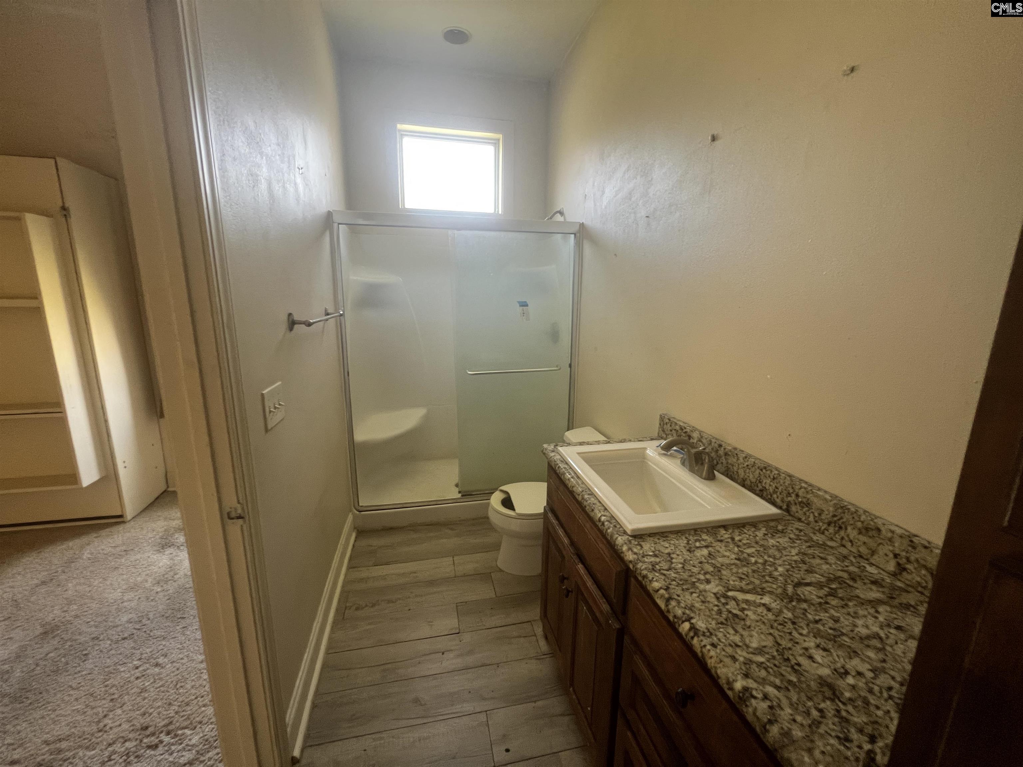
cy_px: 384
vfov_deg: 89.9
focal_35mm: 13
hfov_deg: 106.2
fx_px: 384
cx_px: 512
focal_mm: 1.57
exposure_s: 1/60
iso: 160
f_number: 1.8
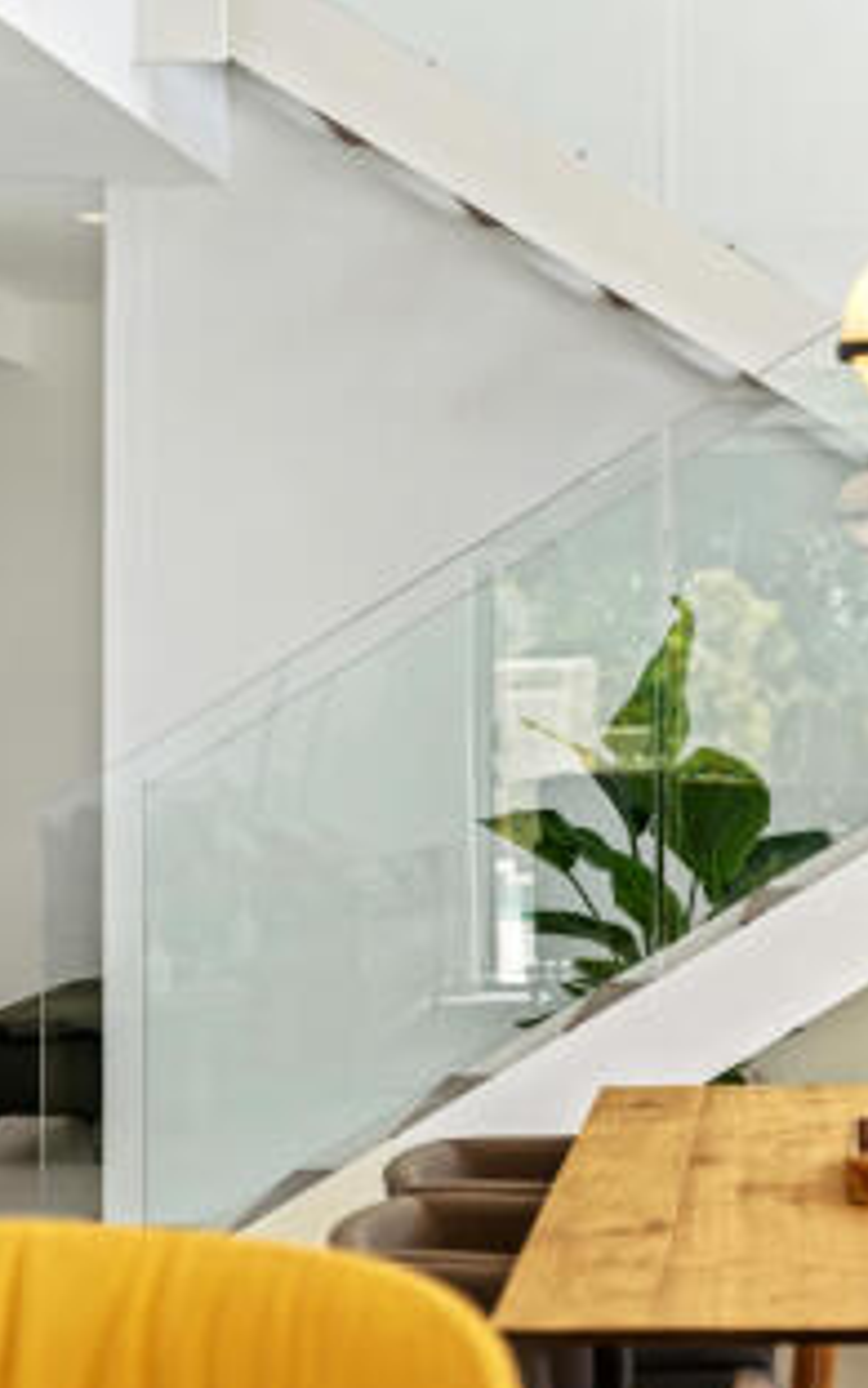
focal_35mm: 101
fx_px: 3823
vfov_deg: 20.6
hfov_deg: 12.7
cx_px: 939
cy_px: 701
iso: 50
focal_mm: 65
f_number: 3.5
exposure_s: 1/200
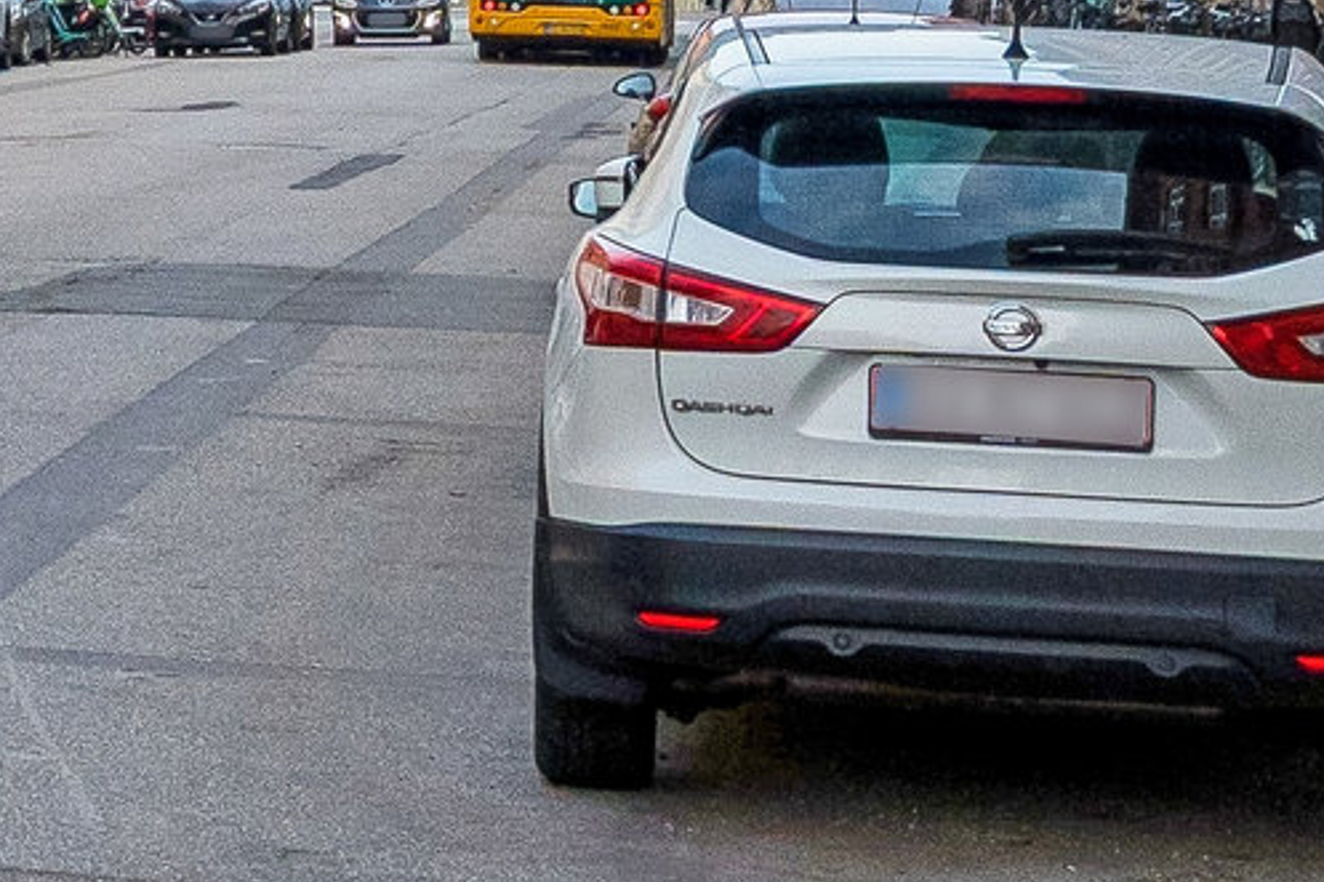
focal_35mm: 163
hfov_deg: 11.5
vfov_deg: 7.6
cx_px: -1231
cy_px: -1596
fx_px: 5992
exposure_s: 1/400
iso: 400
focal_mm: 18
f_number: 5.6
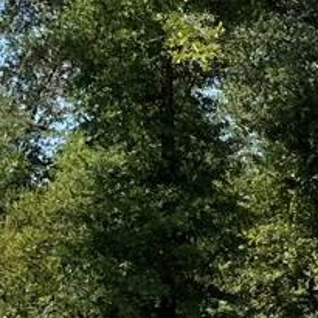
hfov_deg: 7.5
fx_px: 2349
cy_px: 276
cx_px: 546
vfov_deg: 7.7
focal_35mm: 226
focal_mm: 5.1
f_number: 1.6
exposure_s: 1/2101
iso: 50
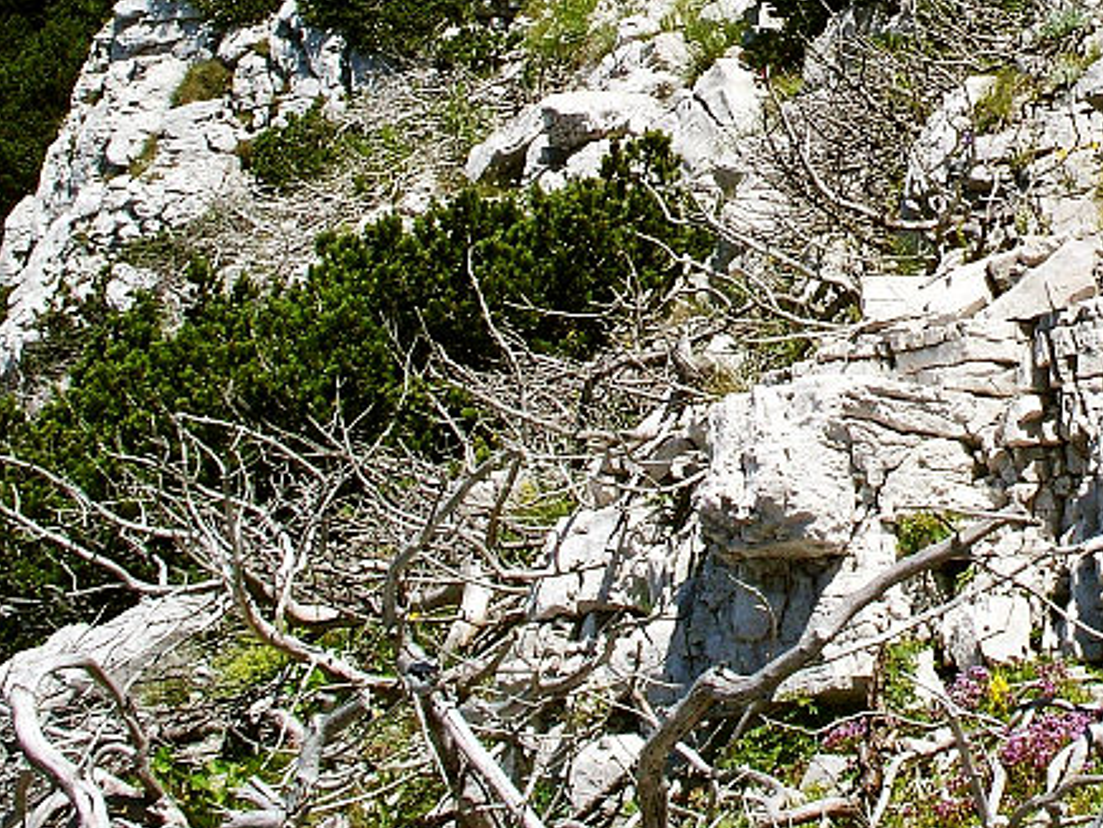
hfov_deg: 19.2
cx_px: 1133
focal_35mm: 99
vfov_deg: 14.5
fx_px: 3155
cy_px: -160
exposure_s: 1/400
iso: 64
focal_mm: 7.54
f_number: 5
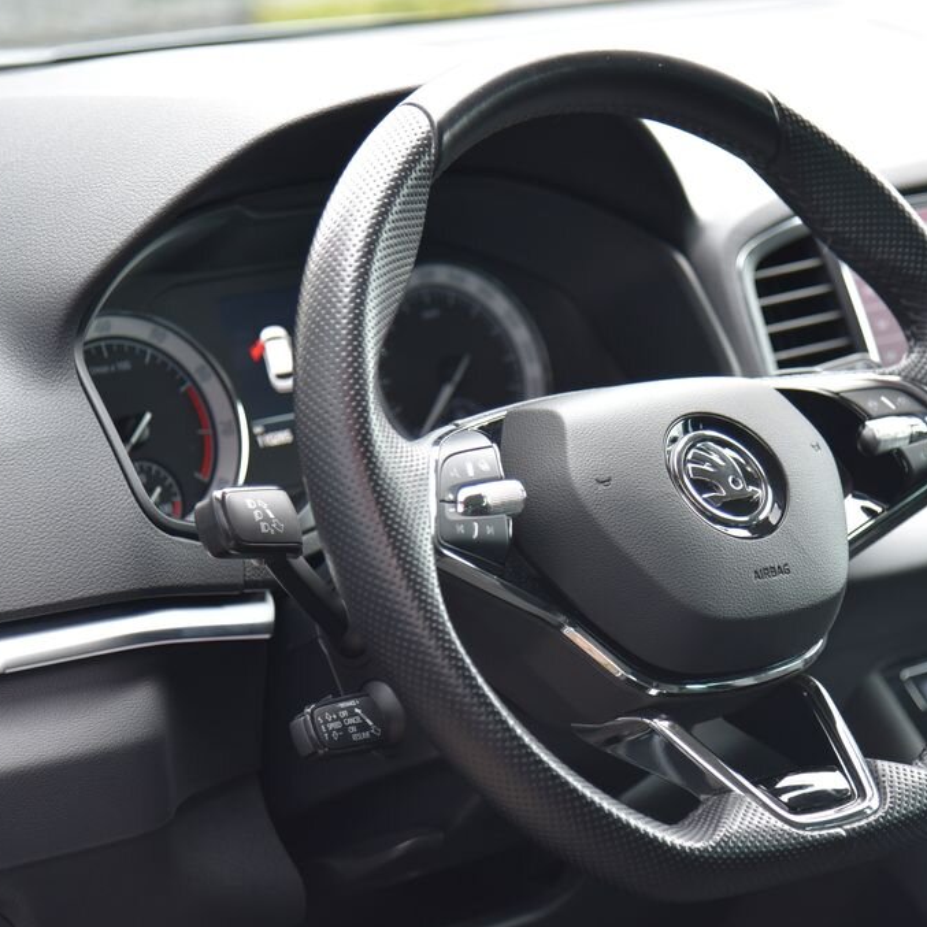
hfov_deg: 13.8
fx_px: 3817
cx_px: 593
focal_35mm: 126
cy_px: 466
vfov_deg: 13.8
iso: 500
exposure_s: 1/25
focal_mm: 98
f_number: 4
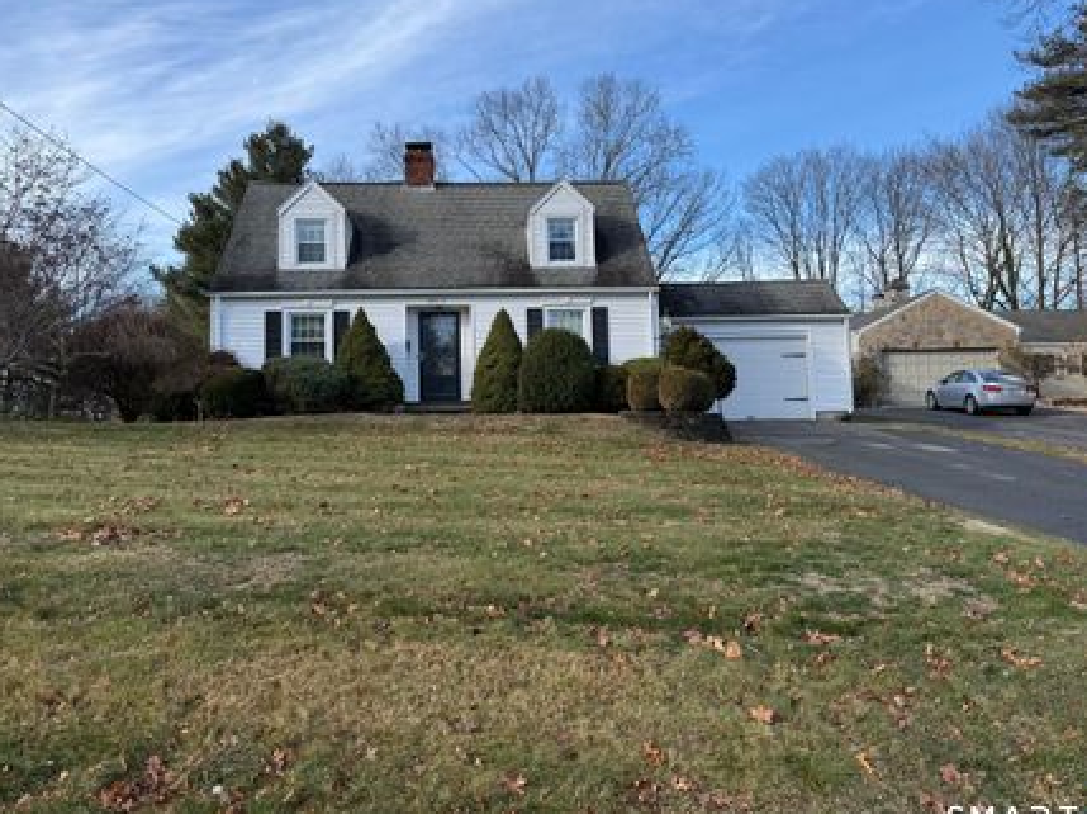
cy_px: 364
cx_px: 502
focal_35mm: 28
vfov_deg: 49.6
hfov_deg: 63.4
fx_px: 879
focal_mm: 6.76
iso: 80
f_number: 1.78
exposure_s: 1/2169
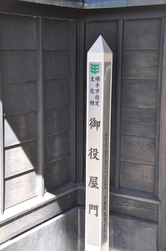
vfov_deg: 28.1
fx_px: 499
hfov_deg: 18.9
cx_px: 83
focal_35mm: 72
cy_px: 126
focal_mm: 48
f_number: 8
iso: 200
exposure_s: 1/60
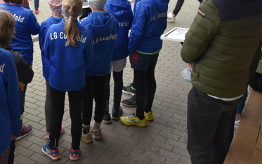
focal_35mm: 47
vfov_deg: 26.5
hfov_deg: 41.3
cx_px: 62
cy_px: 15
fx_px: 336
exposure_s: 1/60
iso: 800
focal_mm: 18
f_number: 3.5
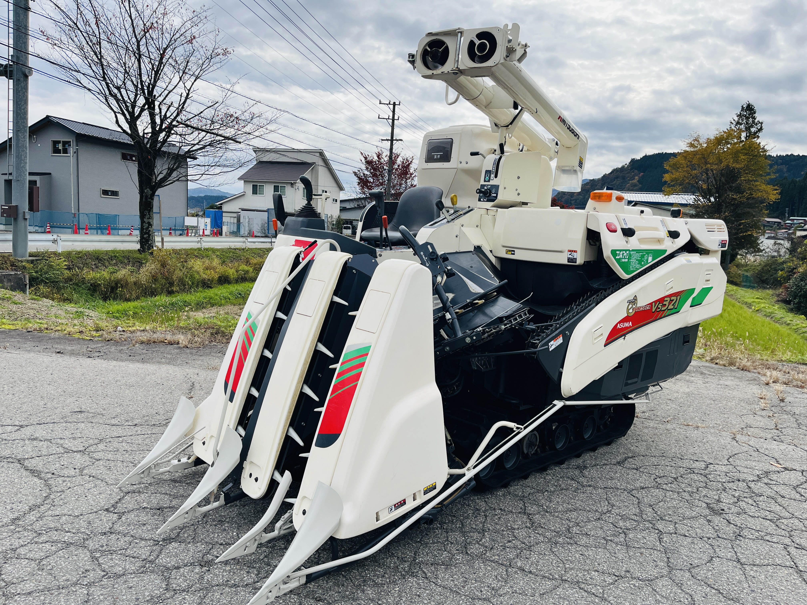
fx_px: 606
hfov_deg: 67.3
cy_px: 302
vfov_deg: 53.1
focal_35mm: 26
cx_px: 404
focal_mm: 5.1
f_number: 1.6
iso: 50
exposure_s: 1/3049
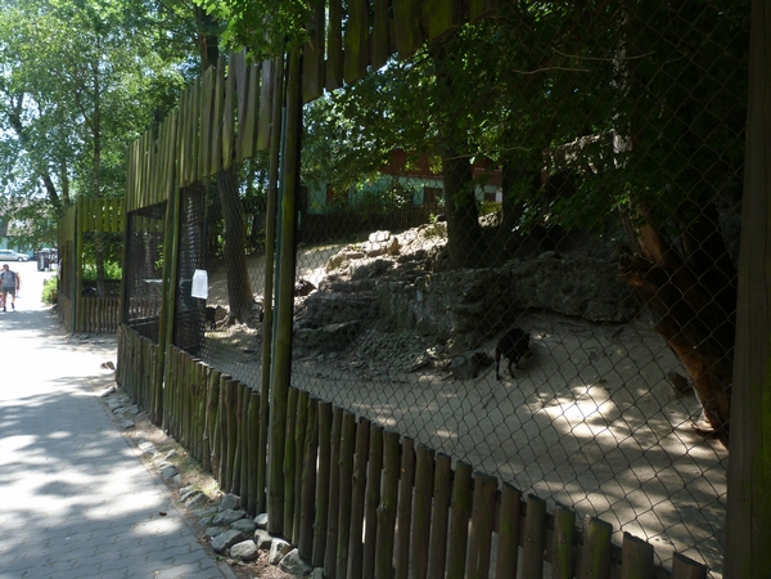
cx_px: 386
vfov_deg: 54.9
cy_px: 290
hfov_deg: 69.4
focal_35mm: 25
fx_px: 557
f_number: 3.6
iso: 100
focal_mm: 4.5
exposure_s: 1/160
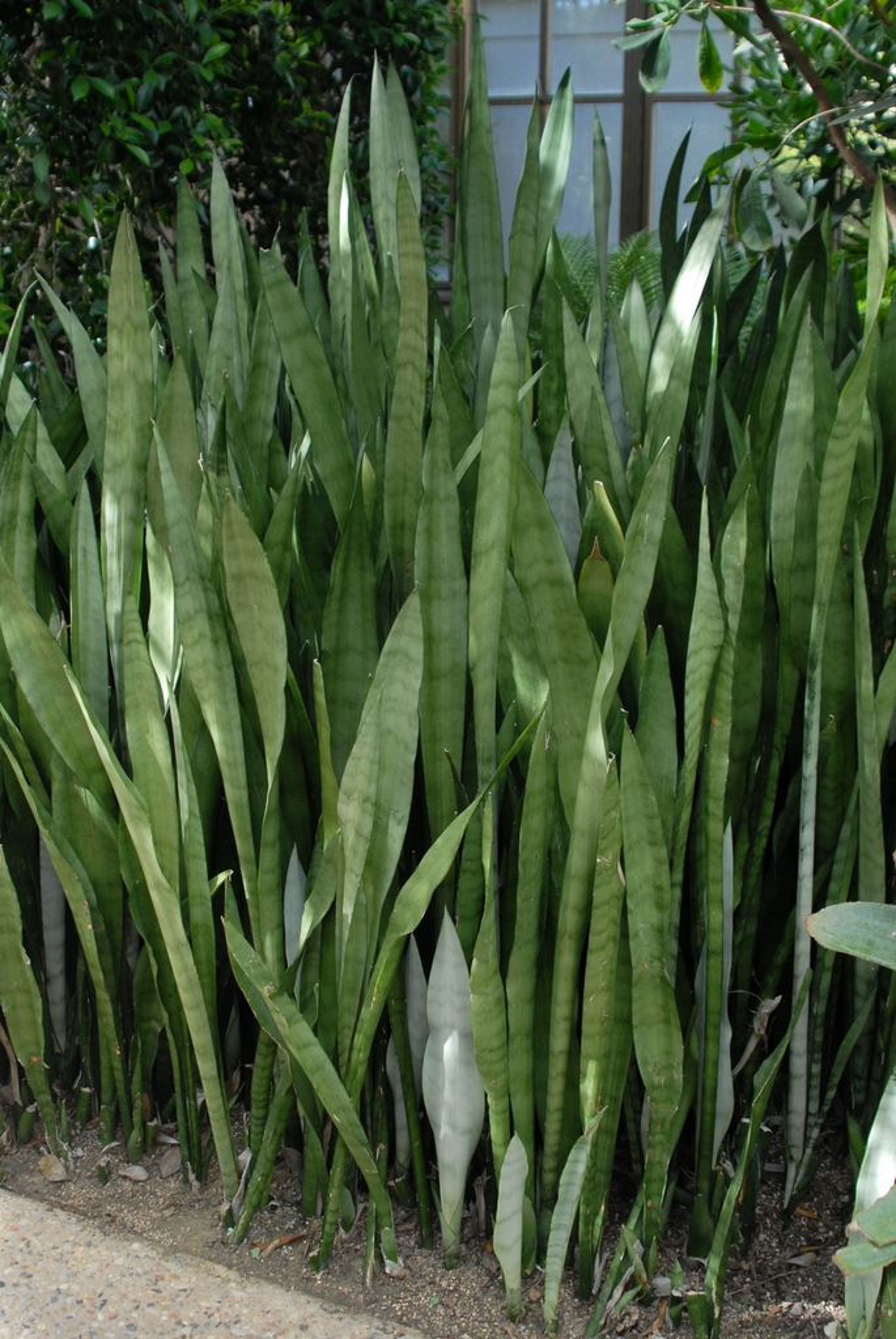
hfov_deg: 32.0
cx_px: 448
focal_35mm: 42
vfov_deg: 46.4
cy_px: 670
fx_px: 1564
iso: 400
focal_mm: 28
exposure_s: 1/125
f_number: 5.6
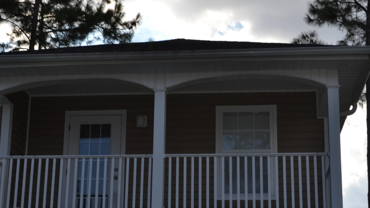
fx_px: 716
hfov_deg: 29.0
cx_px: 190
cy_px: 146
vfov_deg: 16.5
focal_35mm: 73
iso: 100
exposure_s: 1/200
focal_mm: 32
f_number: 10
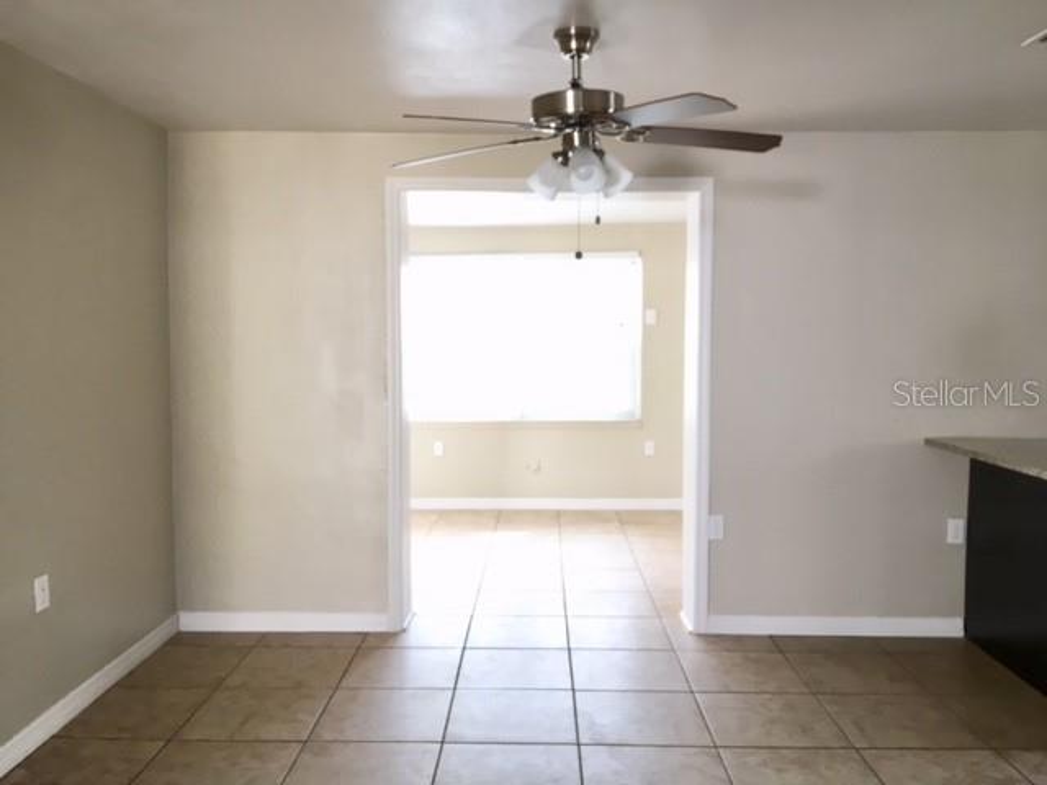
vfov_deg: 48.2
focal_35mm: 29
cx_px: 524
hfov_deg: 61.7
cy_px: 392
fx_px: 877
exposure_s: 1/30
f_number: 2.2
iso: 50
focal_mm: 4.15
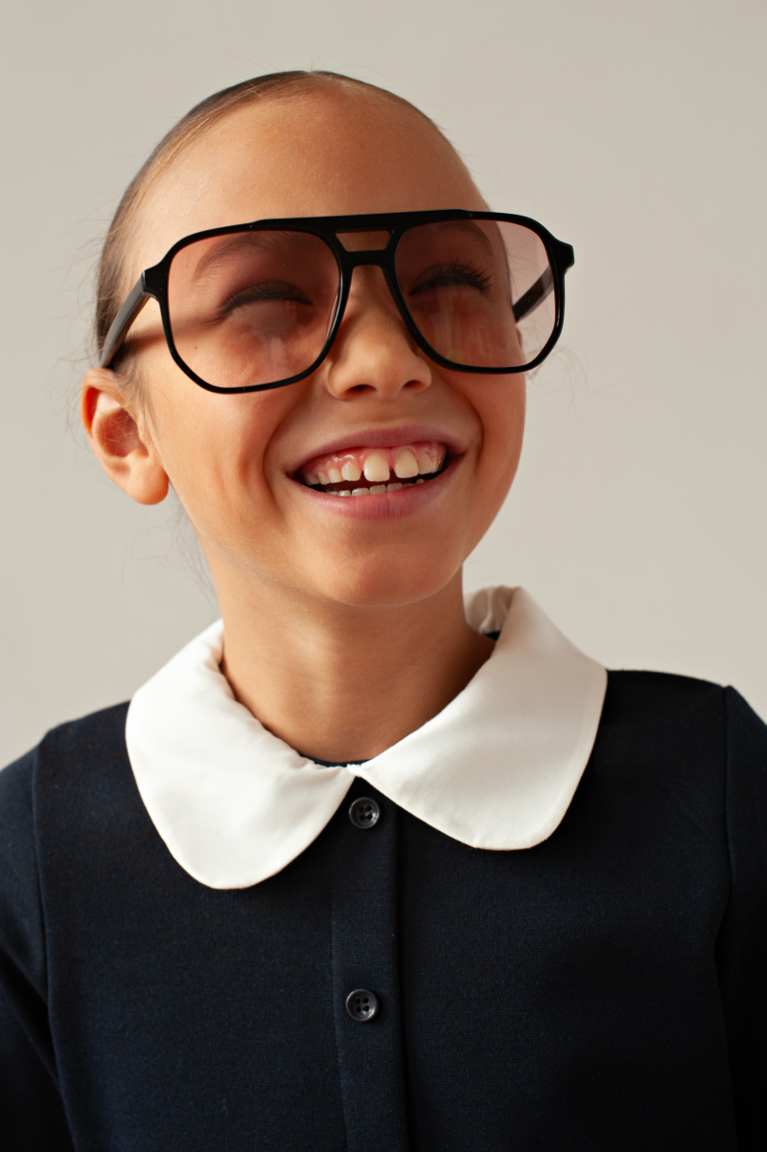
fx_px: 1600
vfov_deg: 39.6
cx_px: 384
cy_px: 576
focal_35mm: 50
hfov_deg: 27.0
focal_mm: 50
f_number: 5.6
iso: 500
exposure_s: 1/125
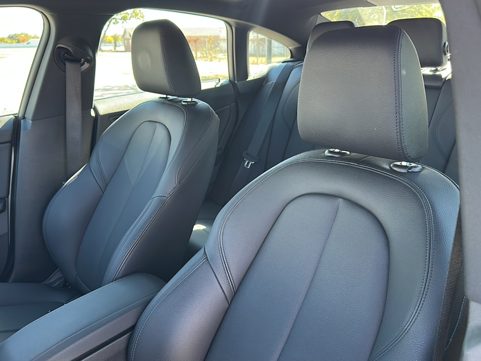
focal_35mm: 26
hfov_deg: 67.3
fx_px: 361
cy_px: 180
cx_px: 232
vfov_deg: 53.1
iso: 125
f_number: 1.78
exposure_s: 1/187
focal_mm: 6.86
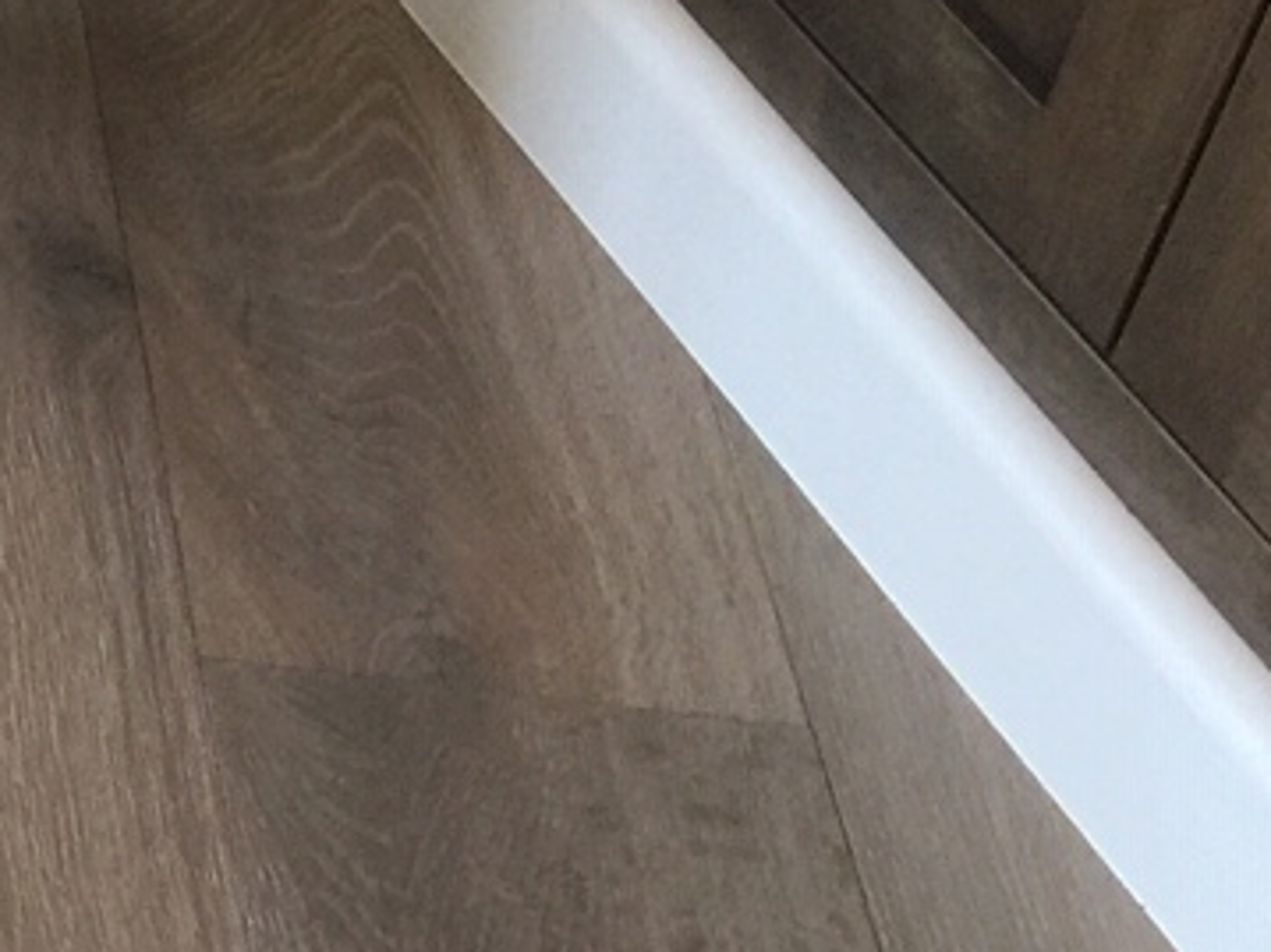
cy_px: -655
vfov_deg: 10.7
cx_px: -1402
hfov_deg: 12.7
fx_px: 4845
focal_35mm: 132
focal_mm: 4.15
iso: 50
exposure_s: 1/30
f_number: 2.2
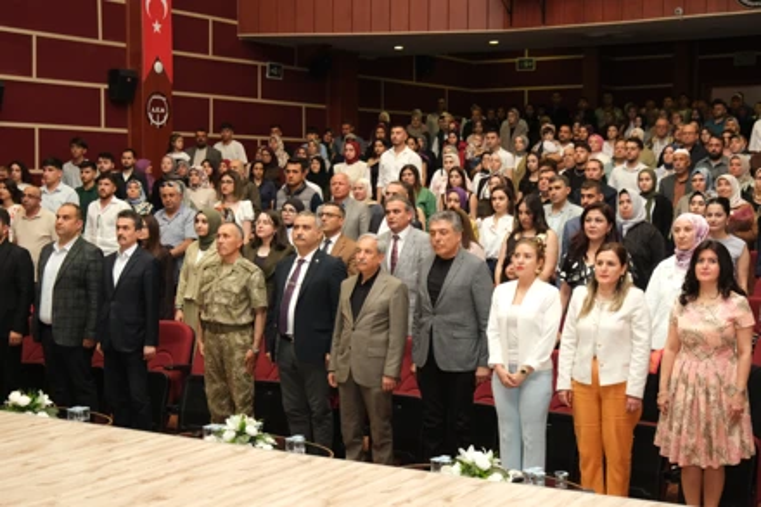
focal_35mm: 56
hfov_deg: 35.7
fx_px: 1183
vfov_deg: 24.2
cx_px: 380
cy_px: 254
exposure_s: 1/200
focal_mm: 37.6
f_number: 2.8
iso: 2000
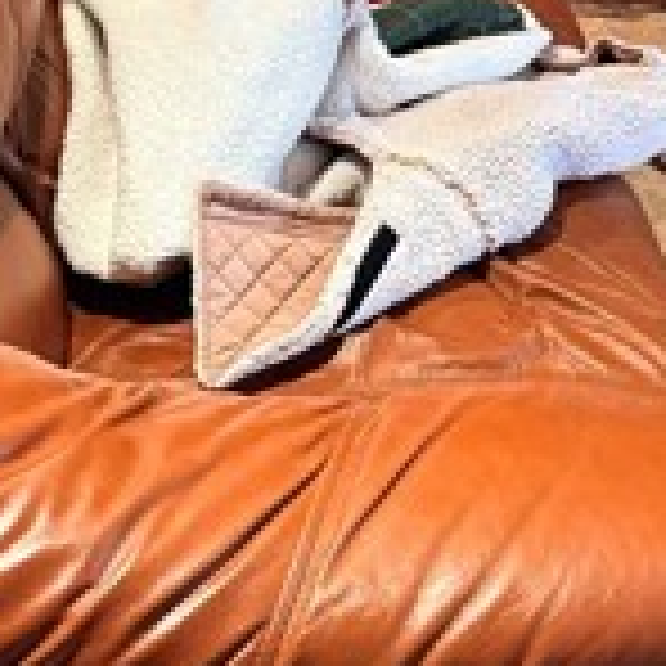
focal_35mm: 92
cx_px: 644
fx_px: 2003
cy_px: -243
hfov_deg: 18.5
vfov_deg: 17.5
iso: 500
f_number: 1.78
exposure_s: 1/60
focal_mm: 6.76
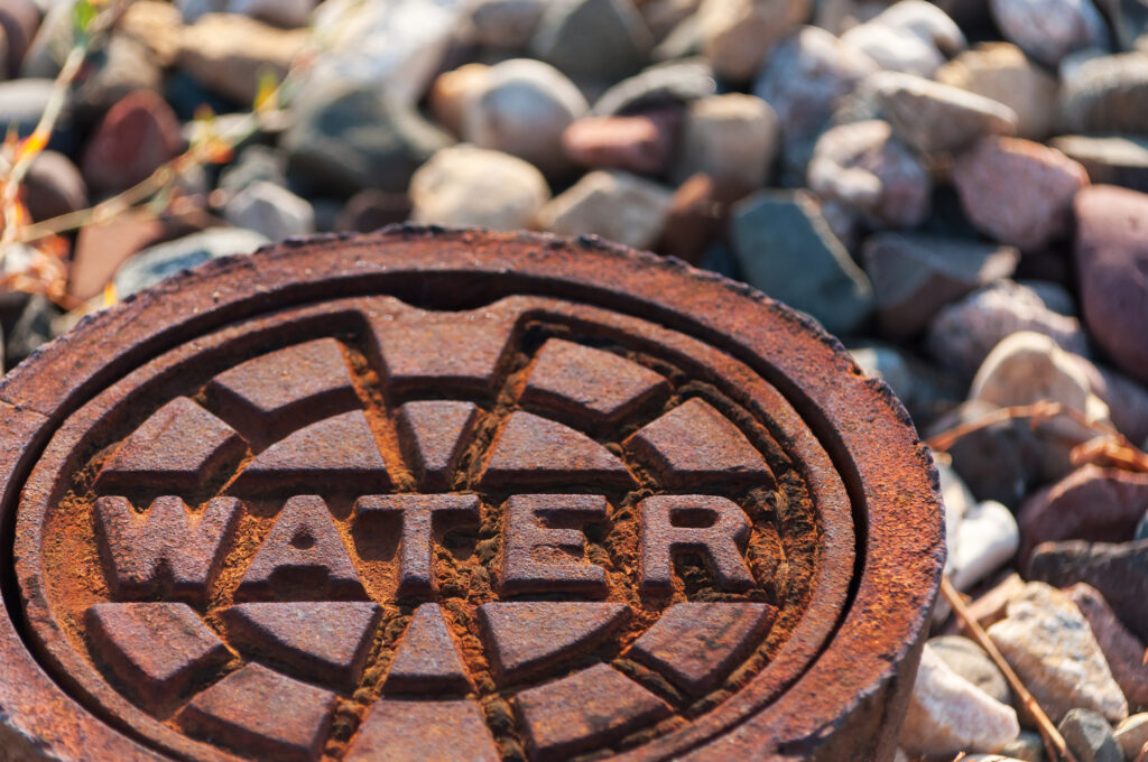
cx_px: 574
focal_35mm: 210
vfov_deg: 6.5
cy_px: 381
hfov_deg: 9.8
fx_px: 6688
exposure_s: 1/200
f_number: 5
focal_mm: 140
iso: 200
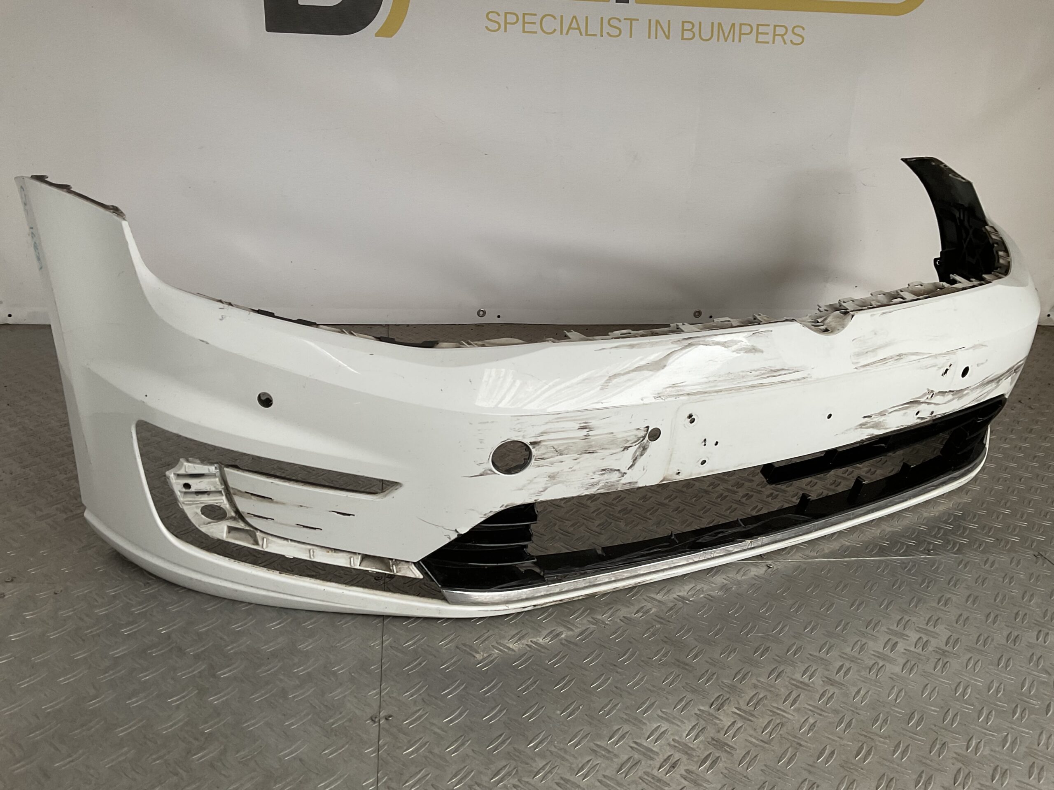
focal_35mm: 29
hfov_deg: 61.7
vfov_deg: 48.2
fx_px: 883
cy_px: 395
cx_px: 527
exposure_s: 1/50
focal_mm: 3
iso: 40
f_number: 1.8
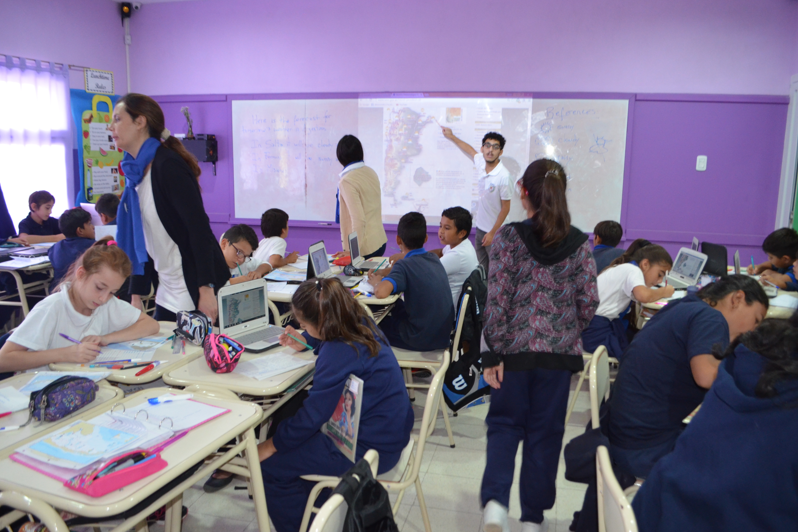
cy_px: 270
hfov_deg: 65.5
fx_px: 621
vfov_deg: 46.4
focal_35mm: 28
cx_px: 384
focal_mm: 18
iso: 1600
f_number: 3.5
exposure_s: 1/60
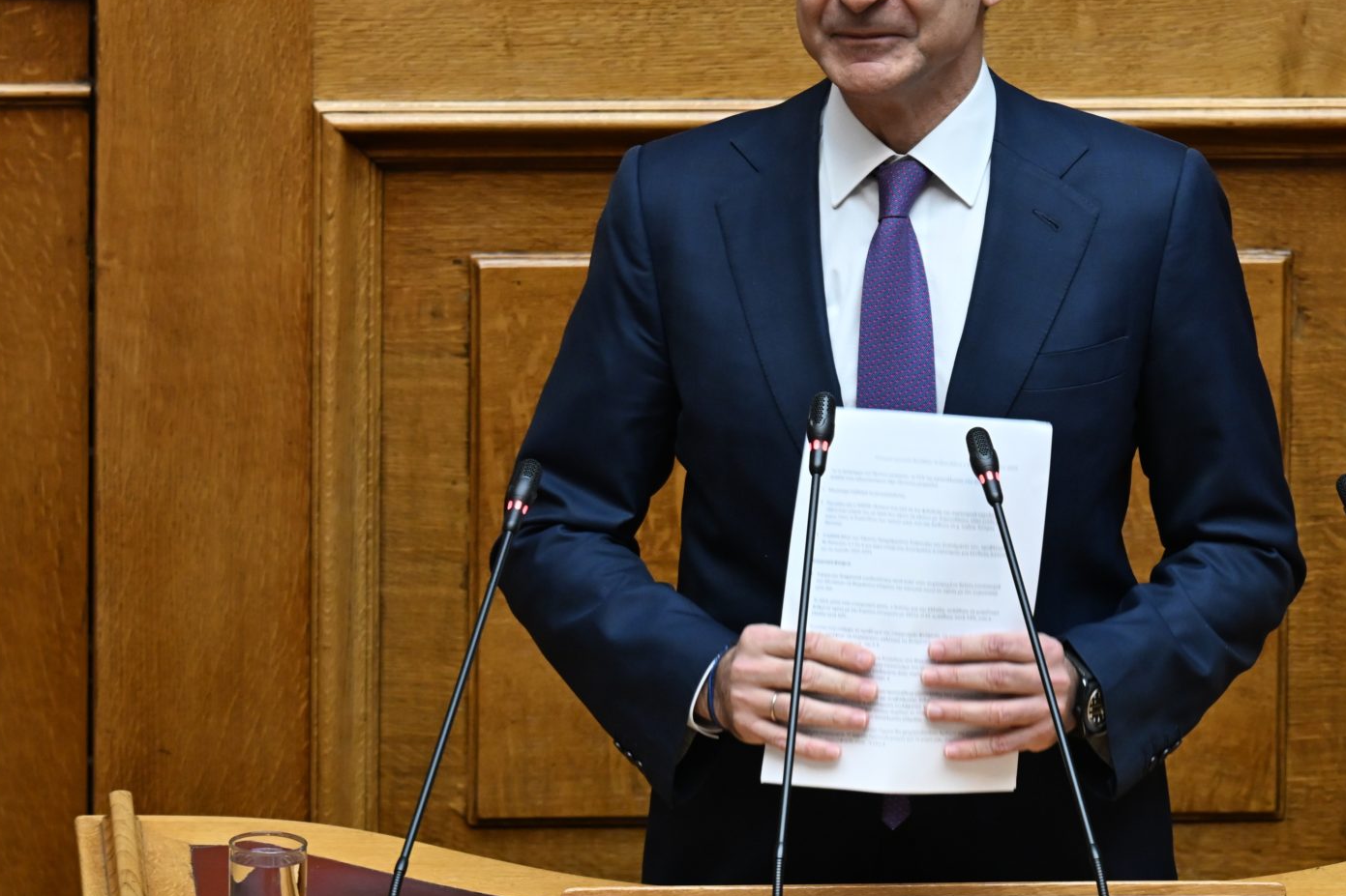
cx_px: 869
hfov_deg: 3.9
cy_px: 330
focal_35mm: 530
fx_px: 19812
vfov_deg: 2.6
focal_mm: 360
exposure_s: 1/250
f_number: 6
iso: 3600
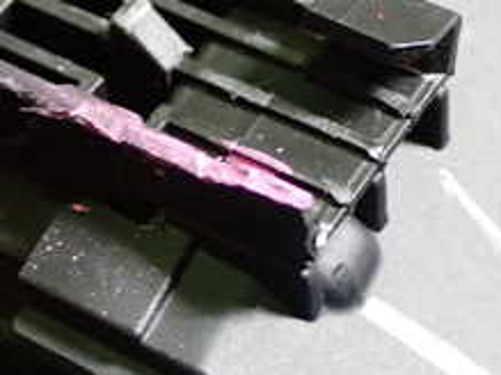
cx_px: 320
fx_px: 1866
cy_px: 167
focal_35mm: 129
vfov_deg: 11.5
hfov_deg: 15.3
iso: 500
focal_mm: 8.4
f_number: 3.1
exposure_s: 1/50
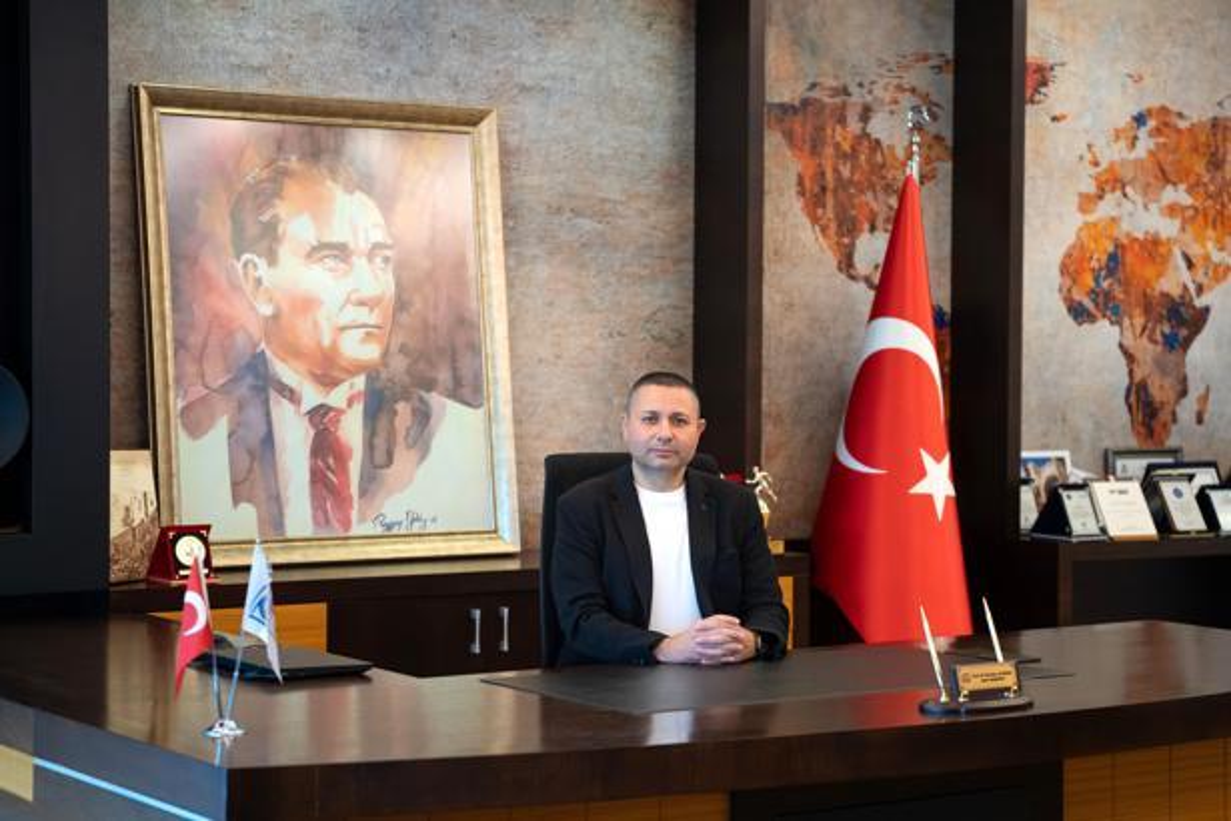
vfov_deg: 19.5
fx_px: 2393
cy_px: 410
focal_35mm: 70
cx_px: 616
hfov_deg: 28.8
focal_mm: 70
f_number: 2.8
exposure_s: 1/160
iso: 1600
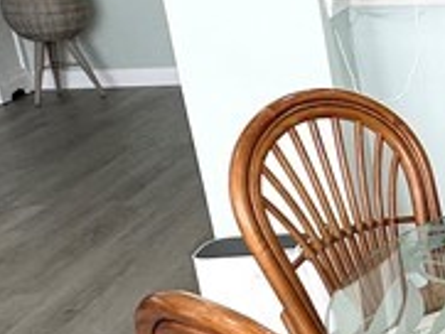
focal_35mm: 79
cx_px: 841
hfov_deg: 18.3
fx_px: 1016
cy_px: 211
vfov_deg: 18.7
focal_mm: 2.22
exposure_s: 1/120
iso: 50
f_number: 2.2
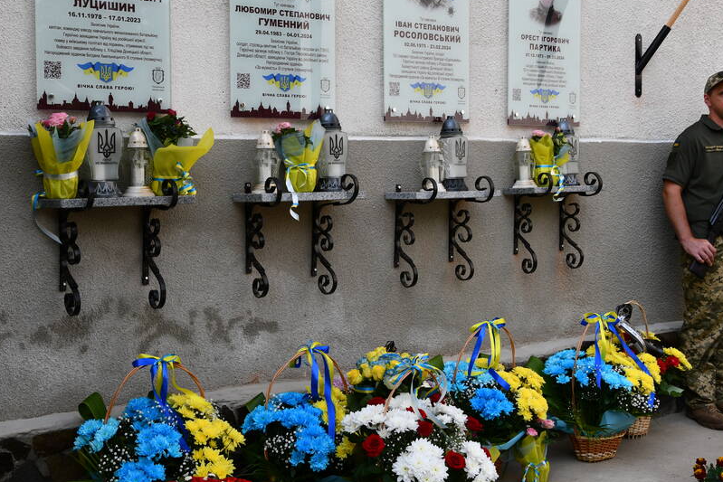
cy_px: 201
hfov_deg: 39.6
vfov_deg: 27.0
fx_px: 1004
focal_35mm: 50
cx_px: 328
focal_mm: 26
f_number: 8
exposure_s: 1/250
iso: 140
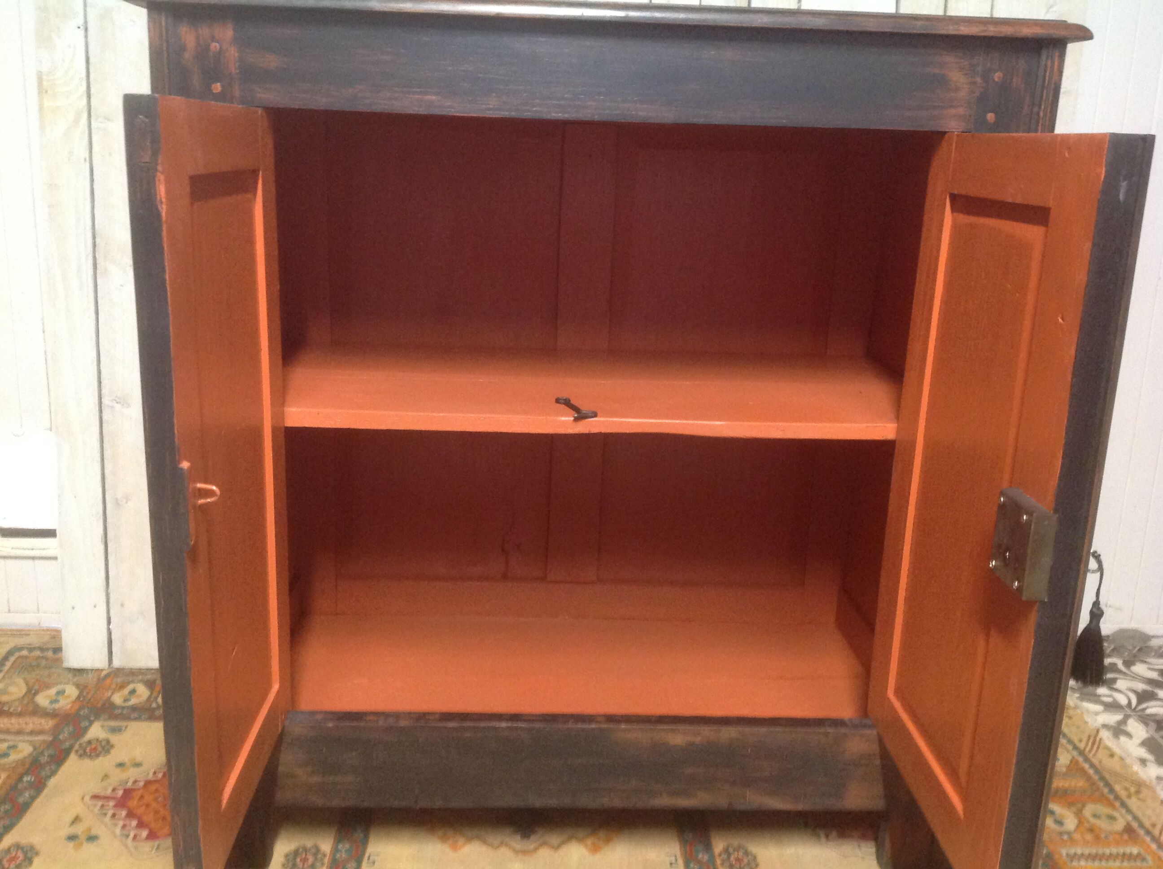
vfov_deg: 40.6
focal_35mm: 35
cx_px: 582
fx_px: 1174
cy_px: 434
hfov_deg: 52.7
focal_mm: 4.28
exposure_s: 1/15
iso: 400
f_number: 2.4
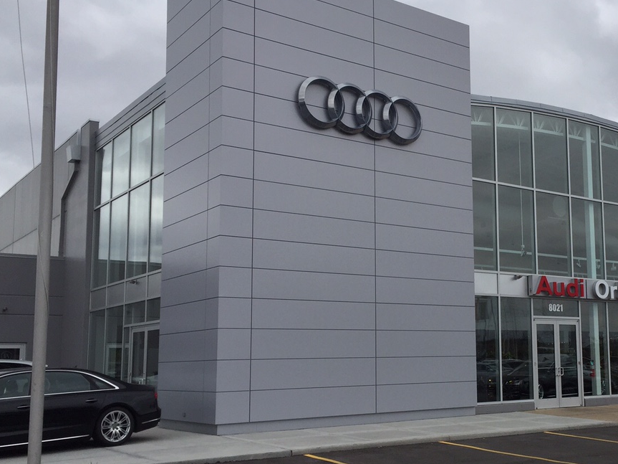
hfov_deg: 42.8
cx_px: 445
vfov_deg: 33.5
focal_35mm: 43
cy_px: 270
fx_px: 768
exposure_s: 1/2198
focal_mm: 4.15
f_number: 2.2
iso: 32
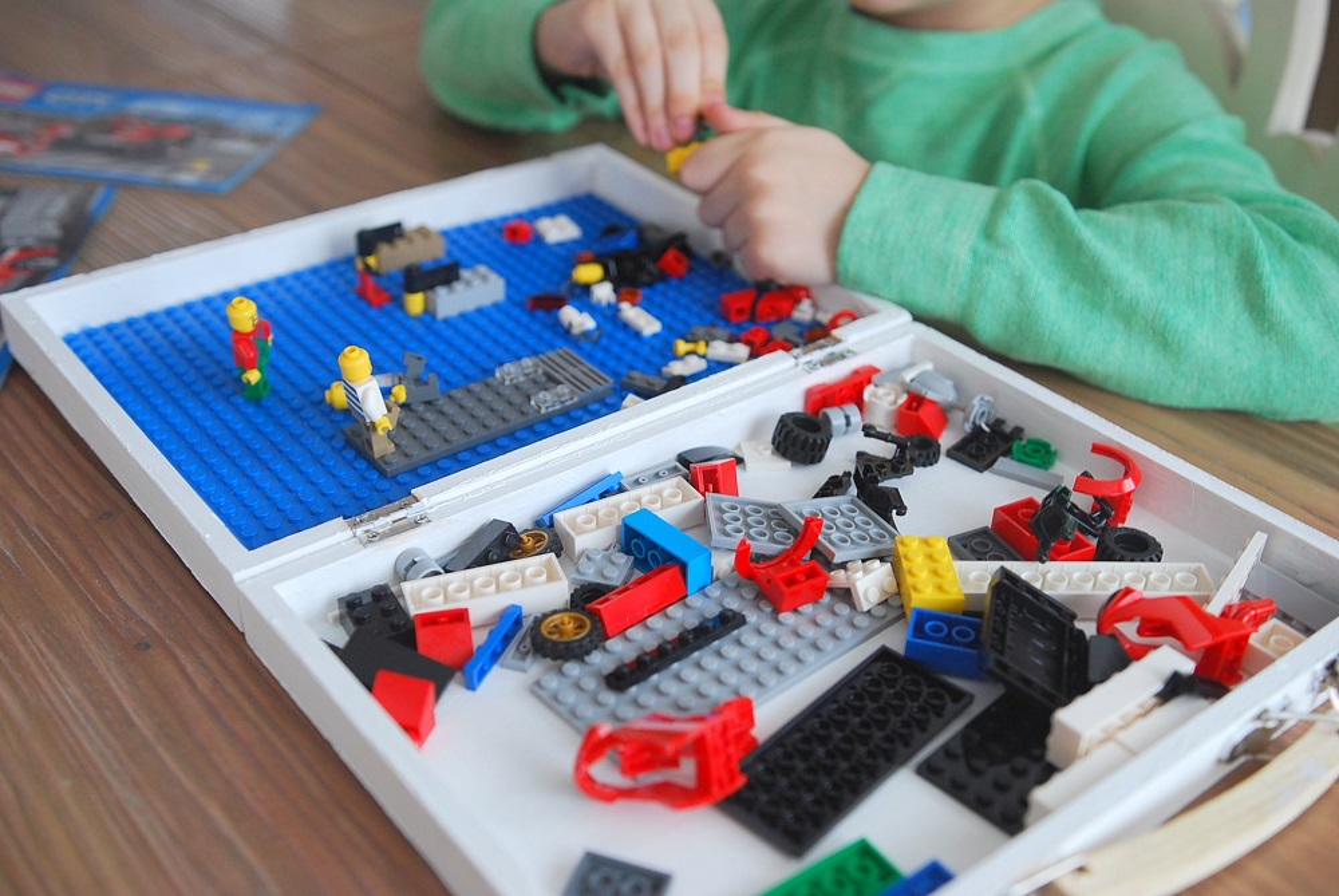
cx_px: 670
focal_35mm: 39
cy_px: 448
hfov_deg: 49.5
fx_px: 1452
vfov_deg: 34.3
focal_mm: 26
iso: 400
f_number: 2.5
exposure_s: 1/25
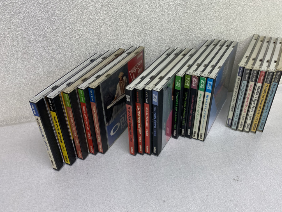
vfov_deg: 45.5
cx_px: 167
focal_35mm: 31
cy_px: 107
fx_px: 253
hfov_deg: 57.9
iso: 125
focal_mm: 4.25
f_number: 1.8
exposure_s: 1/100
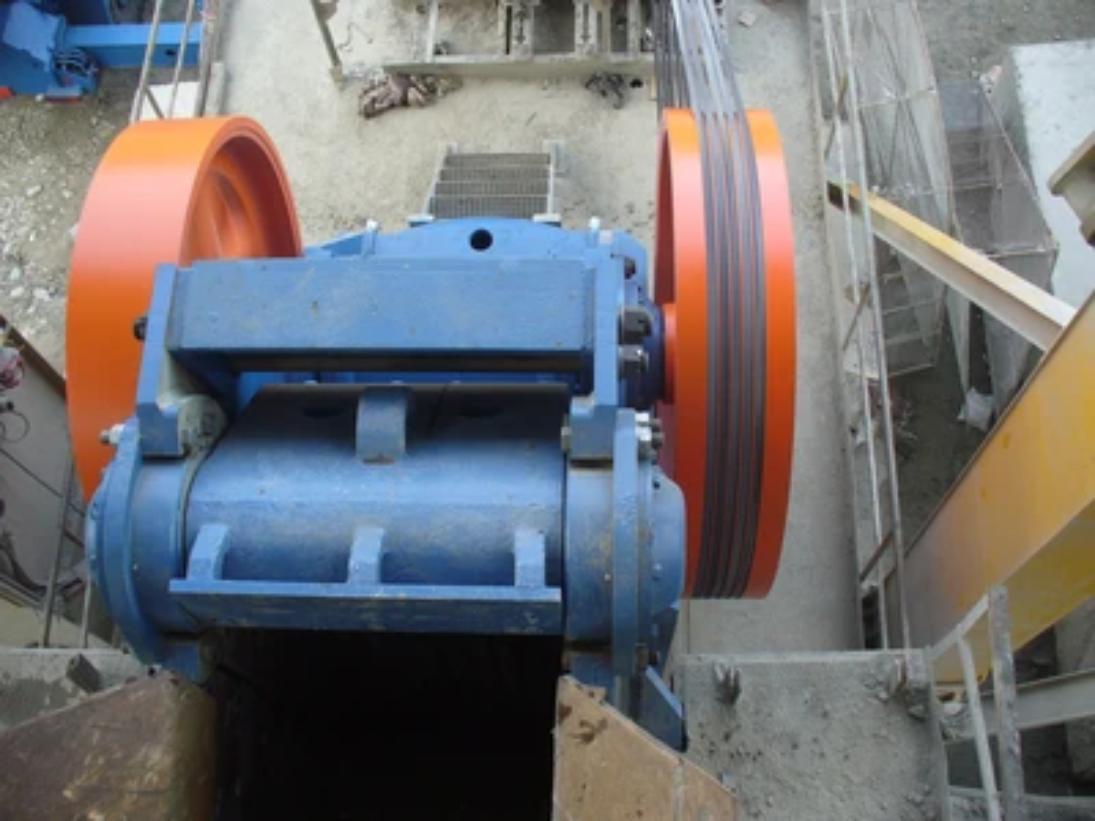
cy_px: 410
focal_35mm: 37
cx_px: 548
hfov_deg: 50.1
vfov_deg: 38.7
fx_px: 1170
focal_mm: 6.1
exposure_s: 1/60
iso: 100
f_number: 2.8
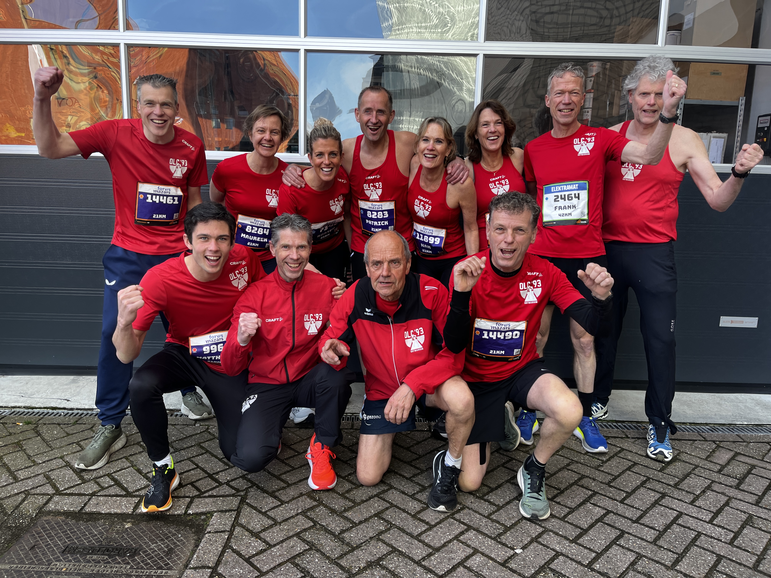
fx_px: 579
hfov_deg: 67.3
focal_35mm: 26
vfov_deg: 53.1
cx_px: 386
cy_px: 289
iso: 40
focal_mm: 5.1
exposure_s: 1/166
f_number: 1.6
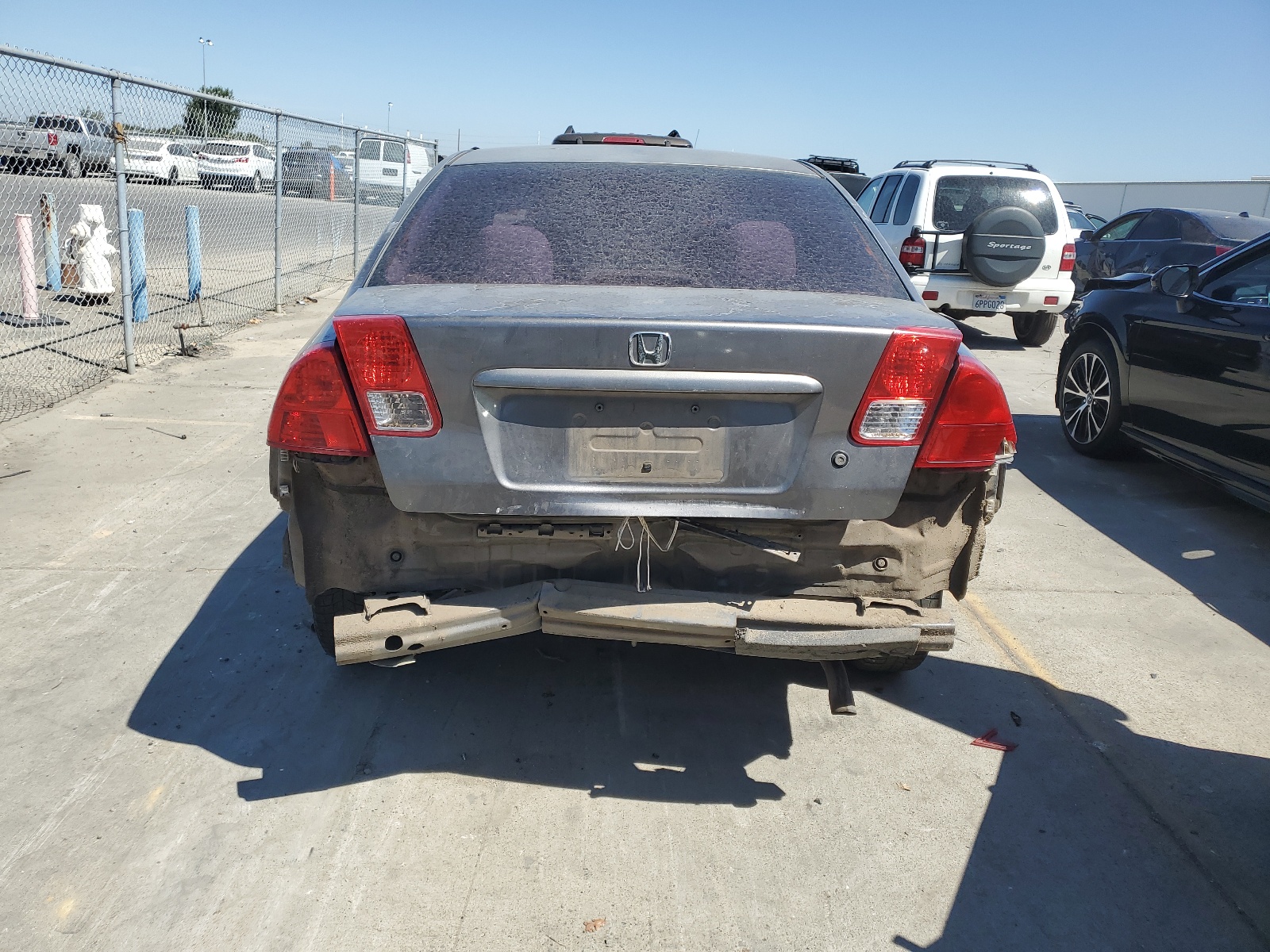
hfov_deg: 67.3
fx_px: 954
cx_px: 635
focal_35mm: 26
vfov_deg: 53.1
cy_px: 476
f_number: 1.5
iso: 50
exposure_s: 1/2500
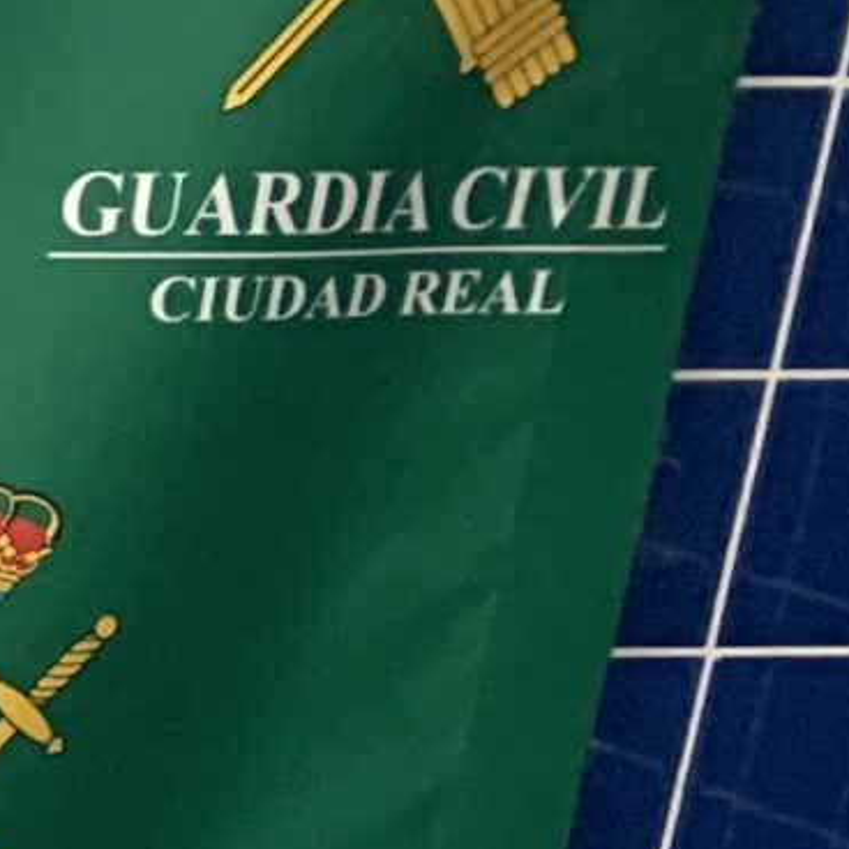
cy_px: 1899
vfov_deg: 9.9
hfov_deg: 8.6
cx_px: -1903
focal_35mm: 160
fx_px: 4440
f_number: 1.8
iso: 250
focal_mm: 4.25
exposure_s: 1/50
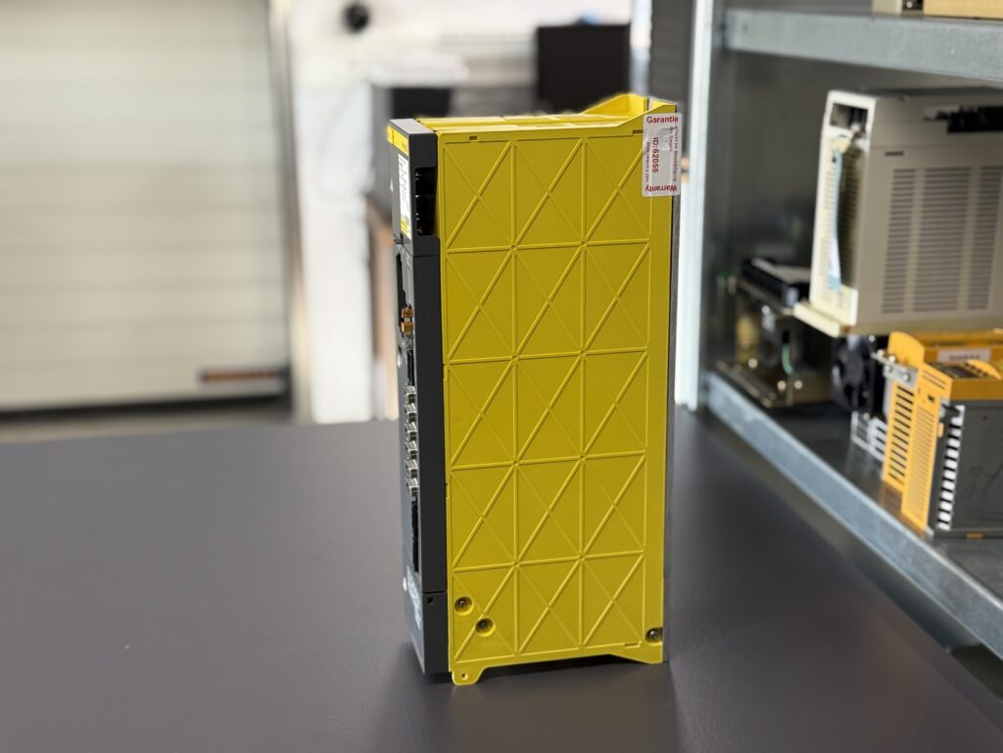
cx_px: 502
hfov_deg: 39.7
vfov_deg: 30.3
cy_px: 376
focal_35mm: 48
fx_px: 1391
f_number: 1.78
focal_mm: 6.76
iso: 125
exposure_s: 1/50
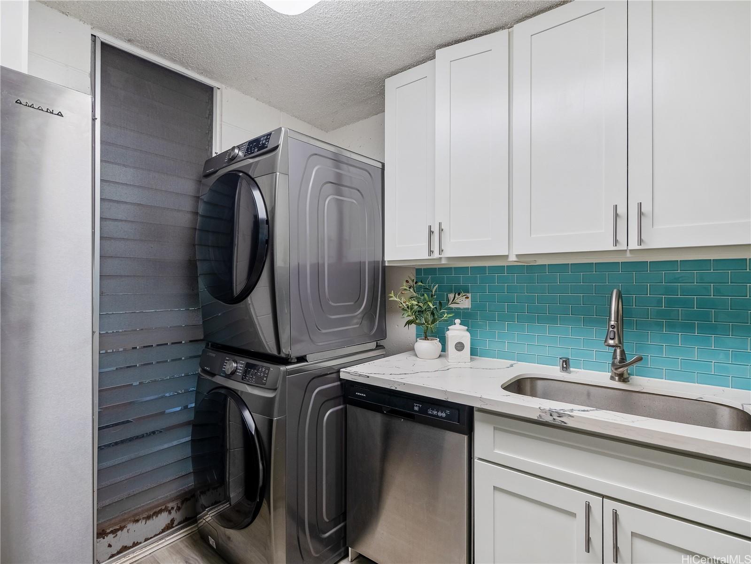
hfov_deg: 87.7
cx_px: 376
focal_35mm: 18
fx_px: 391
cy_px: 282
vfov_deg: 71.6
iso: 400
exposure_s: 1/800
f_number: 4
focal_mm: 9
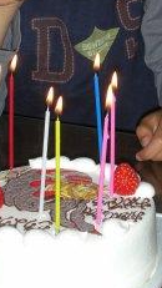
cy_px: 15
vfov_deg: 16.4
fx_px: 985
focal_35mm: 129
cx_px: 74
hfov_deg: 9.4
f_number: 4
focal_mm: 10.1
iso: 73
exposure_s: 1/120
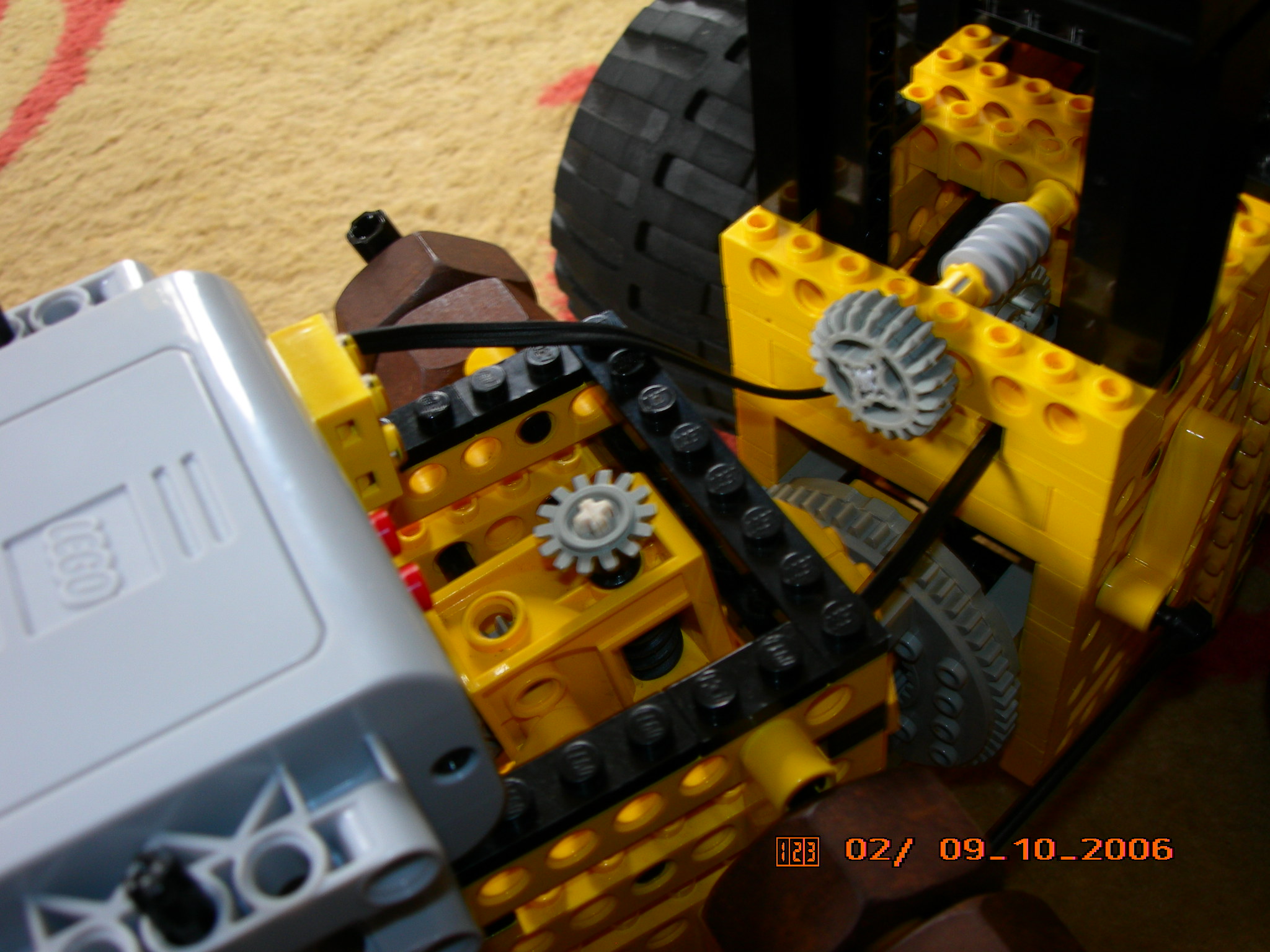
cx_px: 635
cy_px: 476
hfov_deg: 49.0
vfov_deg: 37.7
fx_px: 1394
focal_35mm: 38
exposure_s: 1/3
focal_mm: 7.8
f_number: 4.8
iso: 50
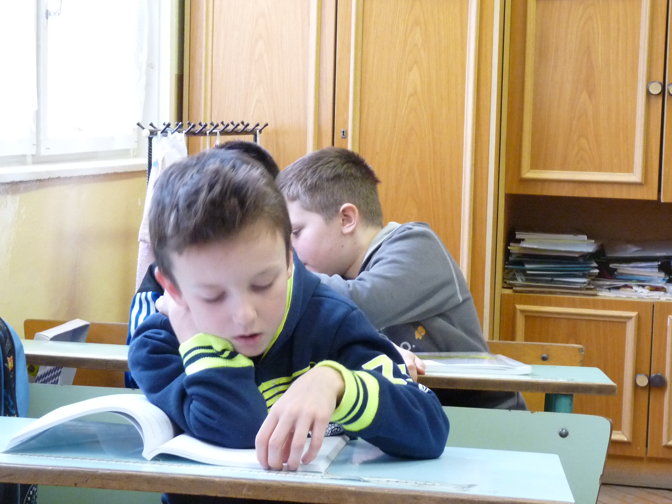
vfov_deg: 21.0
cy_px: 252
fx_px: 1359
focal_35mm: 70
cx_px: 336
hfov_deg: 27.8
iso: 400
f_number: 3.2
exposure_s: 1/20
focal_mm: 8.7
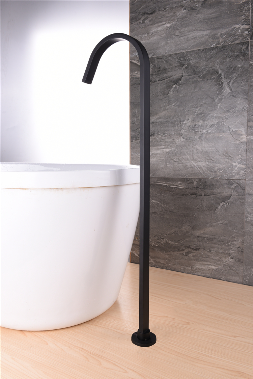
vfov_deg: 58.7
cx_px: 126
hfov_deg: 41.2
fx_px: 337
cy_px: 190
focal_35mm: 32
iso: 64
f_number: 9
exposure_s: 1/160
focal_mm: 32
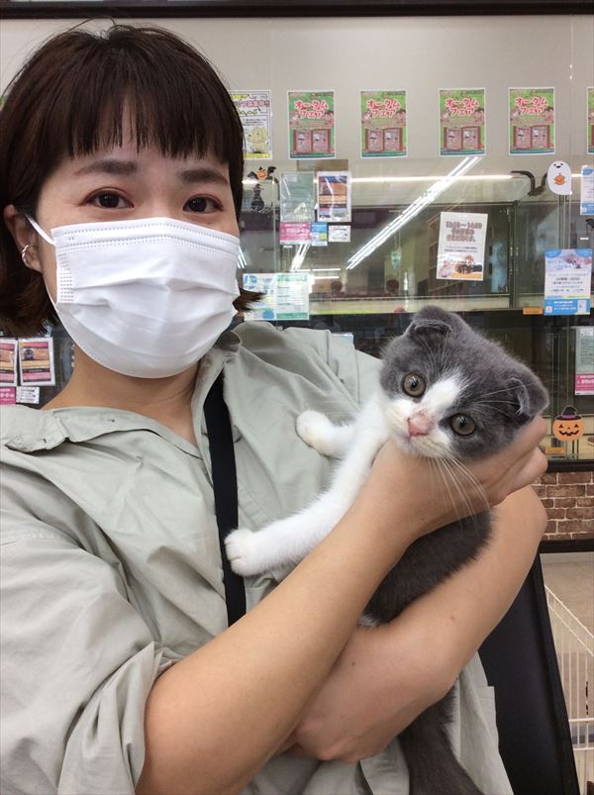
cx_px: 297
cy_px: 398
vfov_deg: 56.9
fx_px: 734
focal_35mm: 32
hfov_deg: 44.1
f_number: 2.4
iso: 40
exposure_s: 1/40
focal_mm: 3.3
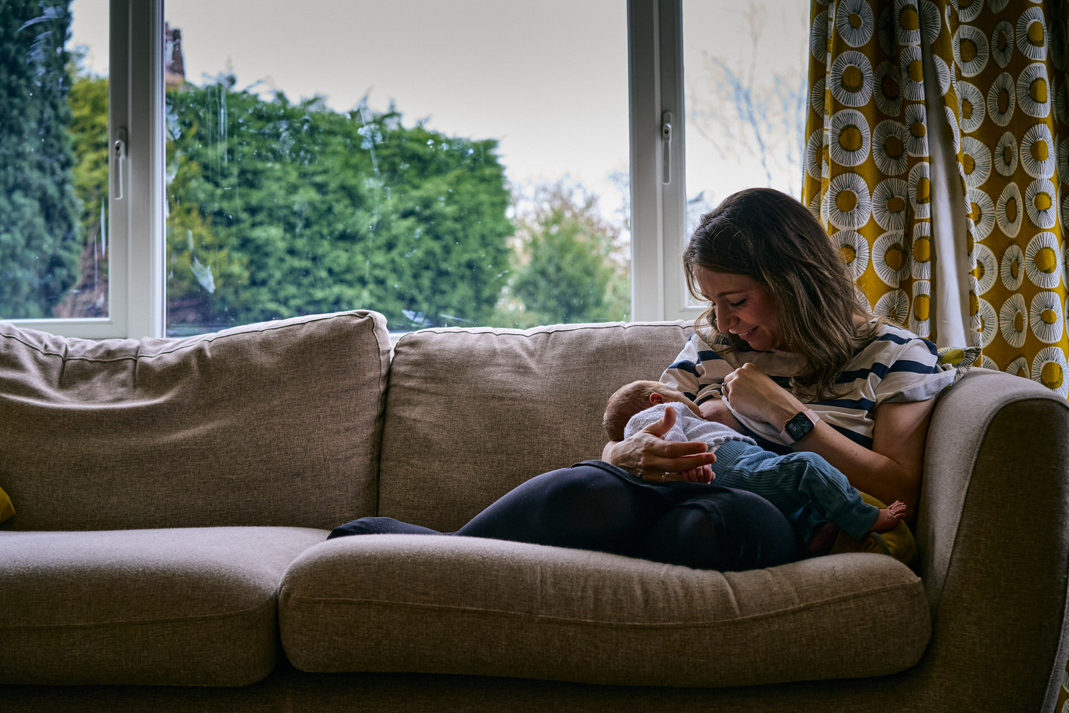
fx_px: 1633
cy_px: 356
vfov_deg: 24.6
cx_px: 534
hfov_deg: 36.2
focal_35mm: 55
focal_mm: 55
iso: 800
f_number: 4.5
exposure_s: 1/100
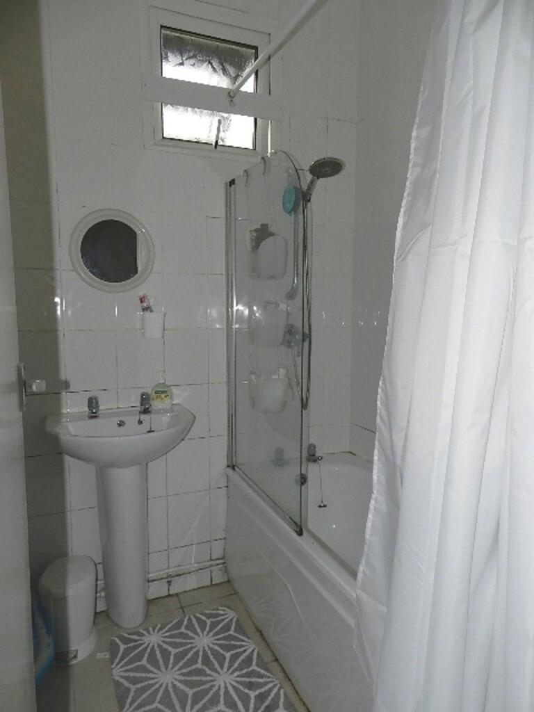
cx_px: 267
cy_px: 356
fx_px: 473
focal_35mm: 23
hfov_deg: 58.9
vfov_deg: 73.9
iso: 200
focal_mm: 4
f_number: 3.4
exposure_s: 1/640
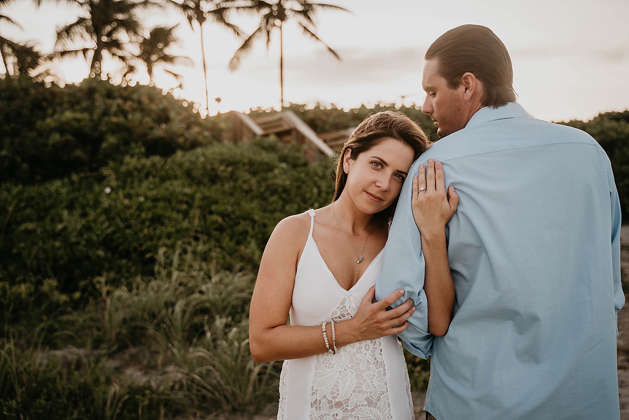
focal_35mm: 37
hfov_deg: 51.9
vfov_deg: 35.9
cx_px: 314
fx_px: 646
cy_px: 210
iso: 200
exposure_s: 1/320
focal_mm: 37
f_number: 2.8
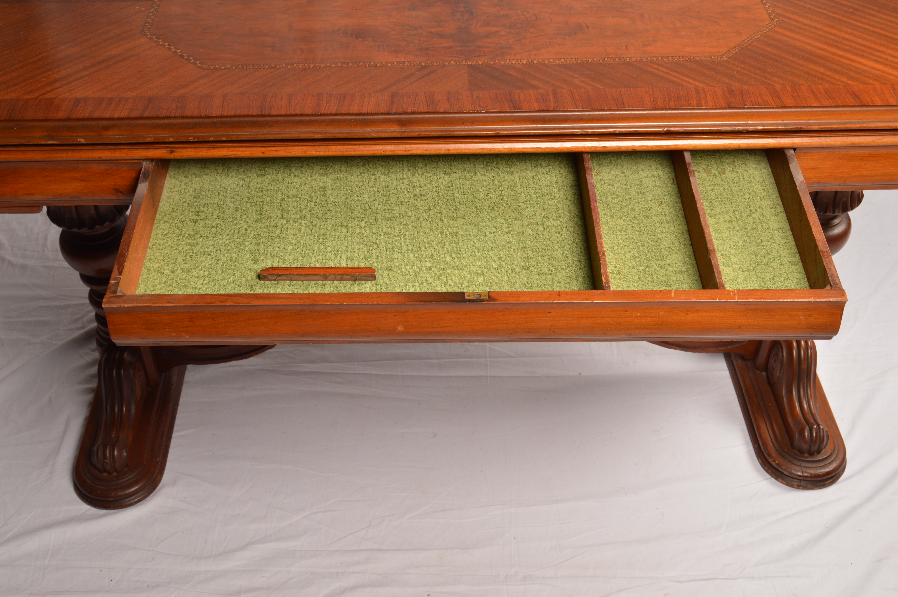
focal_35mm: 42
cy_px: 298
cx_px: 449
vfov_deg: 31.8
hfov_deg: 46.4
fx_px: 1047
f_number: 10
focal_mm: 28
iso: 200
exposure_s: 1/125
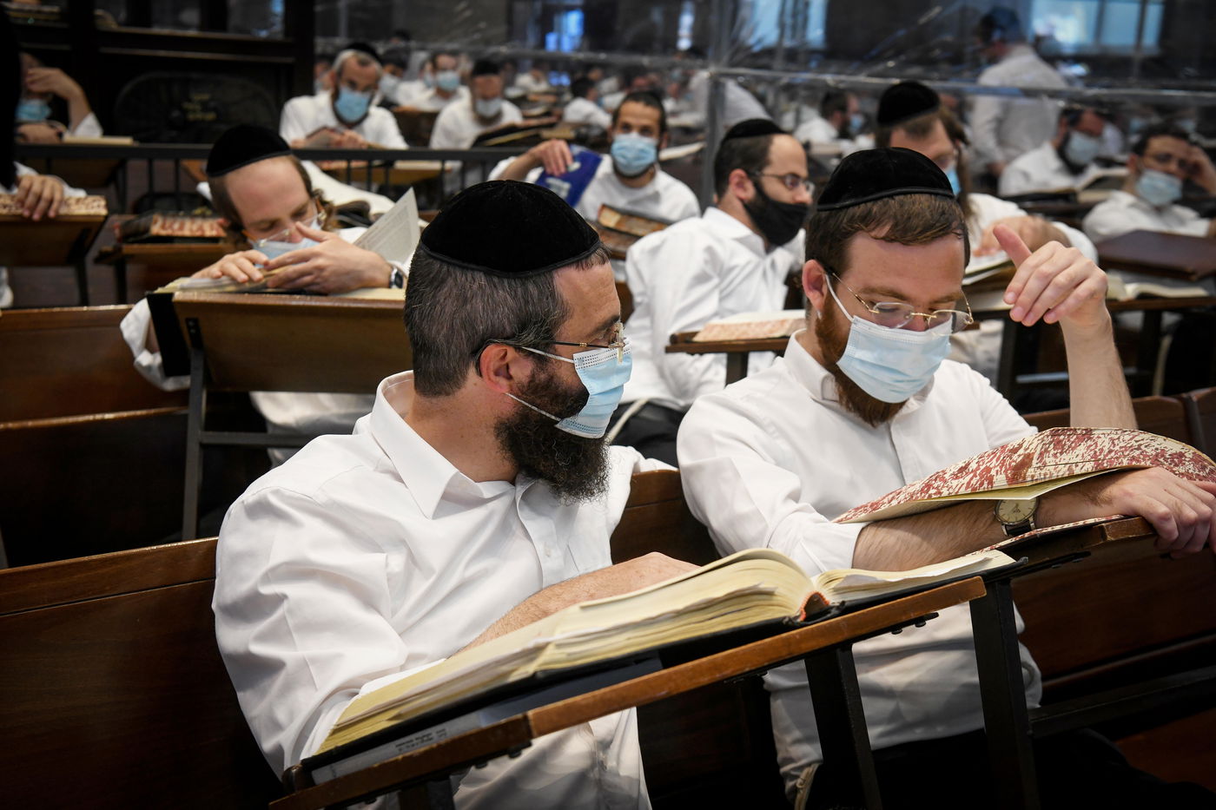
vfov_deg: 28.1
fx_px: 1621
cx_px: 608
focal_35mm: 48
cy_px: 405
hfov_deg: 41.1
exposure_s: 1/250
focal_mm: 48
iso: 1600
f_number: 5.6
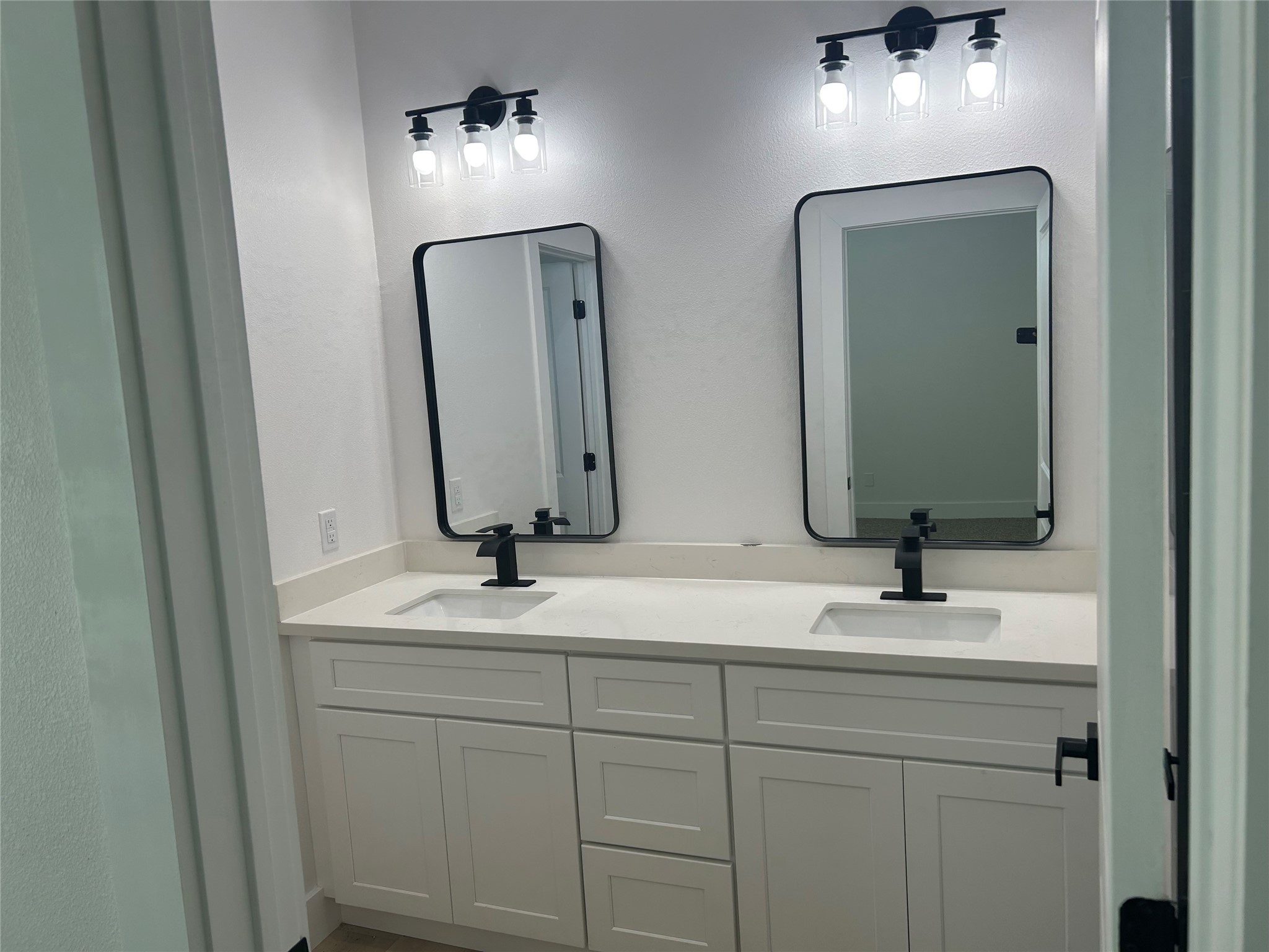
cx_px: 634
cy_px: 476
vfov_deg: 53.1
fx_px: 953
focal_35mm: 26
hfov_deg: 67.3
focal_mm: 5.7
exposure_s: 1/187
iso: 50
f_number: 1.5
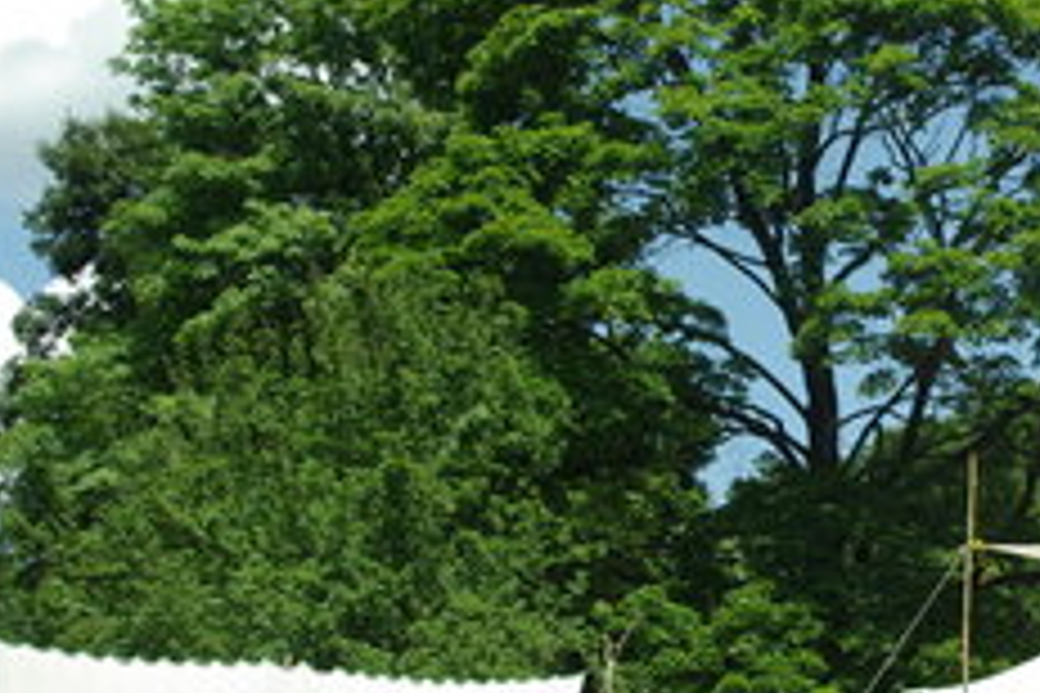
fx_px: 2718
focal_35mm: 94
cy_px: 374
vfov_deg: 14.5
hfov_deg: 21.2
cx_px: 921
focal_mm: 29
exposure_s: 1/180
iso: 100
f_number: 6.7
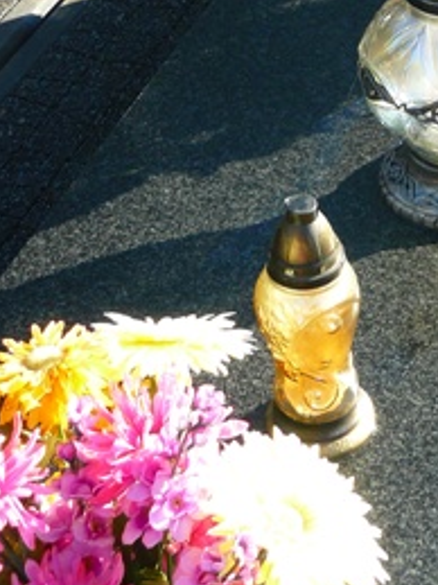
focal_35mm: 89
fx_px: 1503
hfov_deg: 16.1
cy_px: -111
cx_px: 488
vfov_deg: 20.6
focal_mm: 6
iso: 100
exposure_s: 1/100
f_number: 4
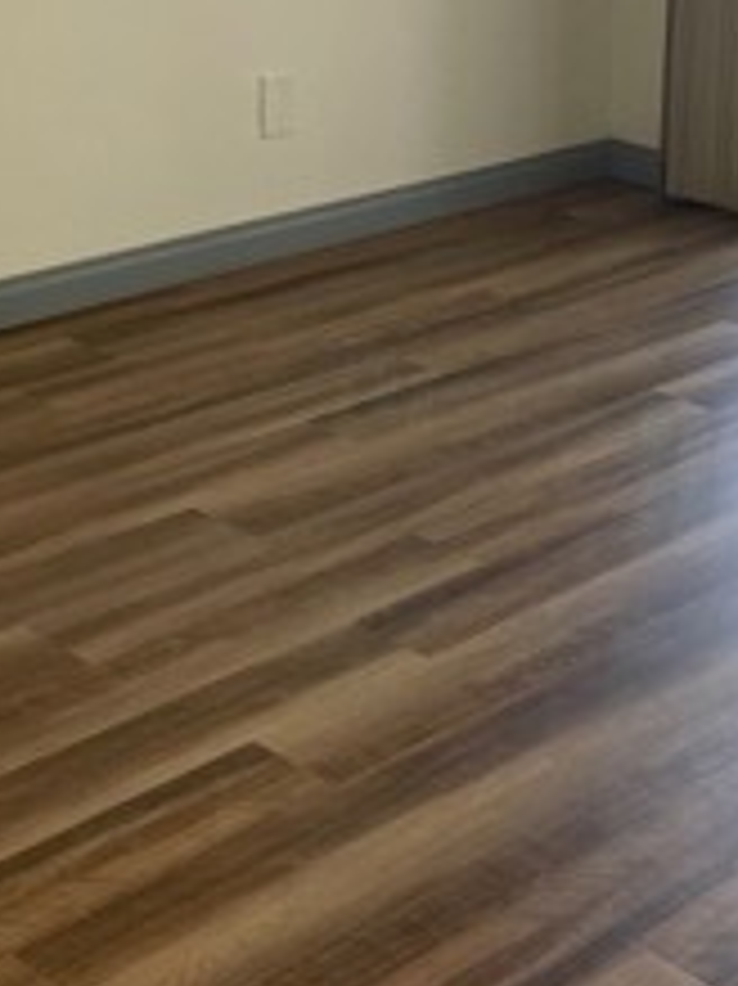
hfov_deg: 18.8
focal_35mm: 76
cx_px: 756
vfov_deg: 25.2
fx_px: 2162
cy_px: 176
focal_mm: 4.2
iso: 125
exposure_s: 1/120
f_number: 1.6
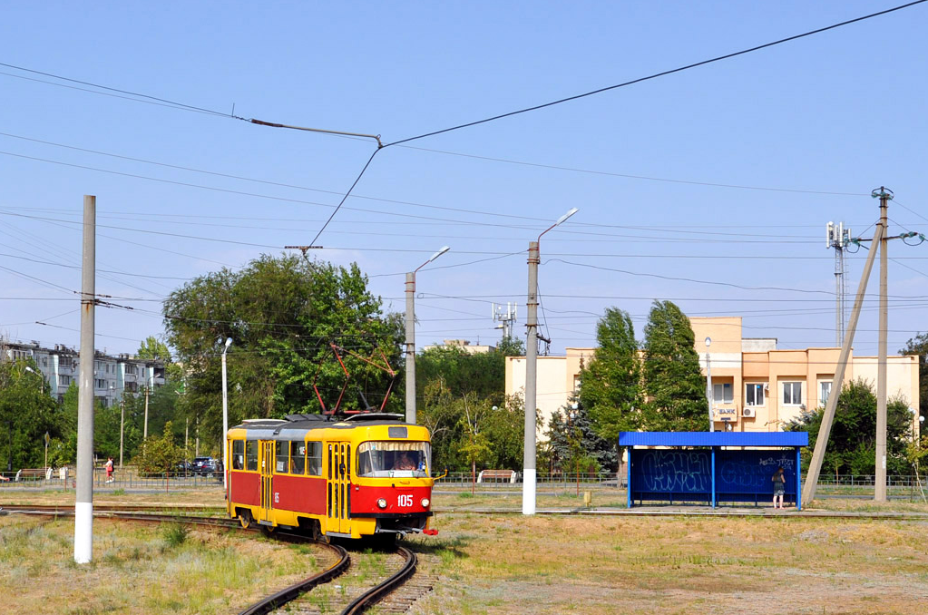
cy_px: 366
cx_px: 347
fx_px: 1569
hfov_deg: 32.8
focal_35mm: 61
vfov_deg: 22.1
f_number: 8
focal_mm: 32
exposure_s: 1/500
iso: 200
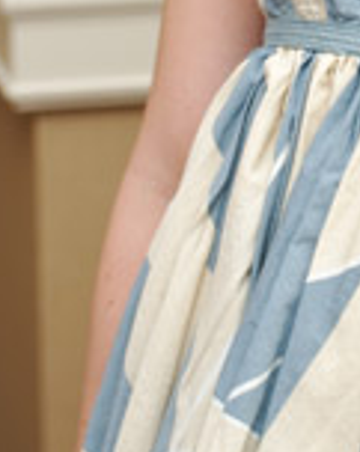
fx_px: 3460
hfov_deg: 5.9
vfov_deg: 7.4
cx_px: 430
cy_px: -140
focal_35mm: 259
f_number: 4.5
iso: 400
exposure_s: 1/100
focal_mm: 70
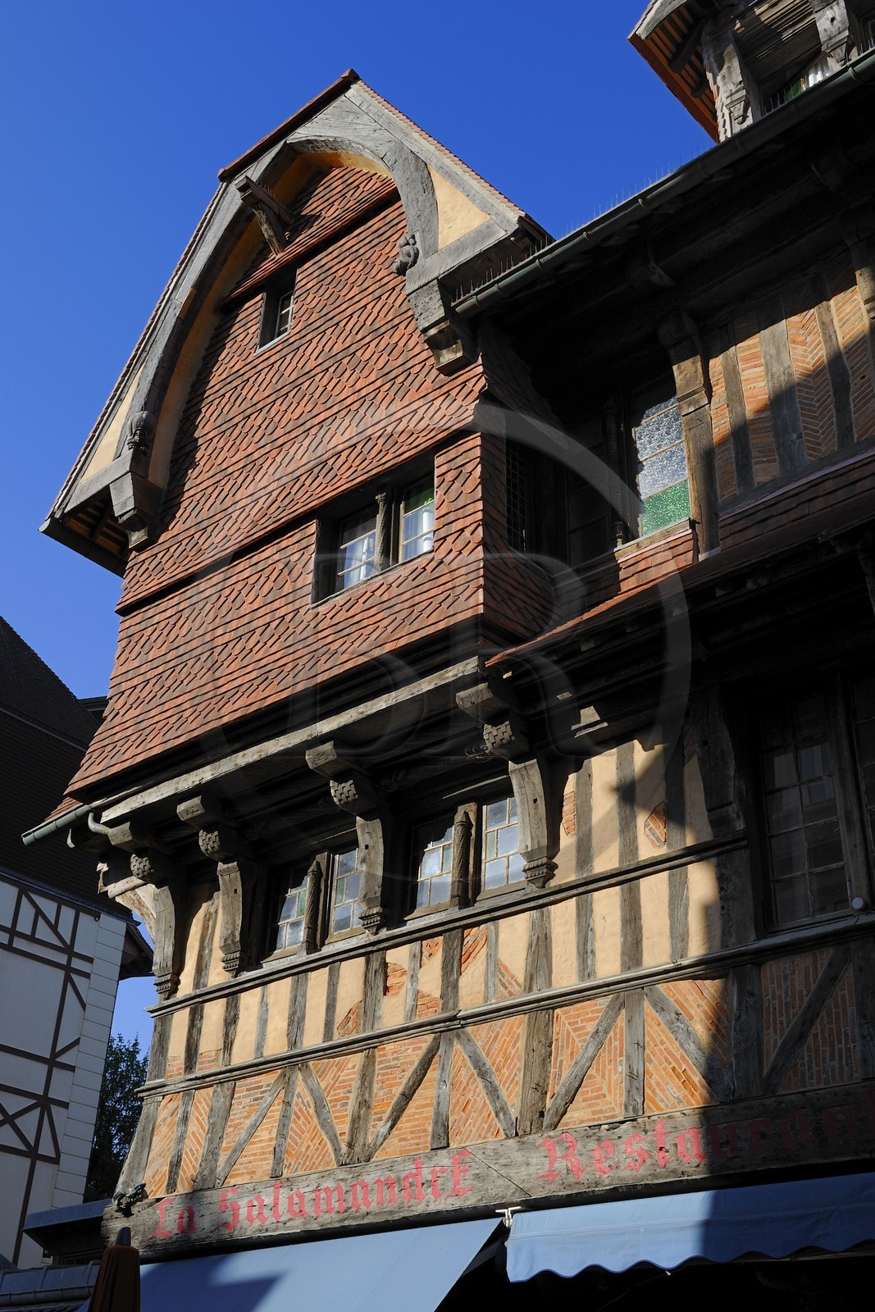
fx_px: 1385
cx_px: 438
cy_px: 656
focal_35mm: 38
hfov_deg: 35.1
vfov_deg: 50.7
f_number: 11
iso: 200
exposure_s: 1/160
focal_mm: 38
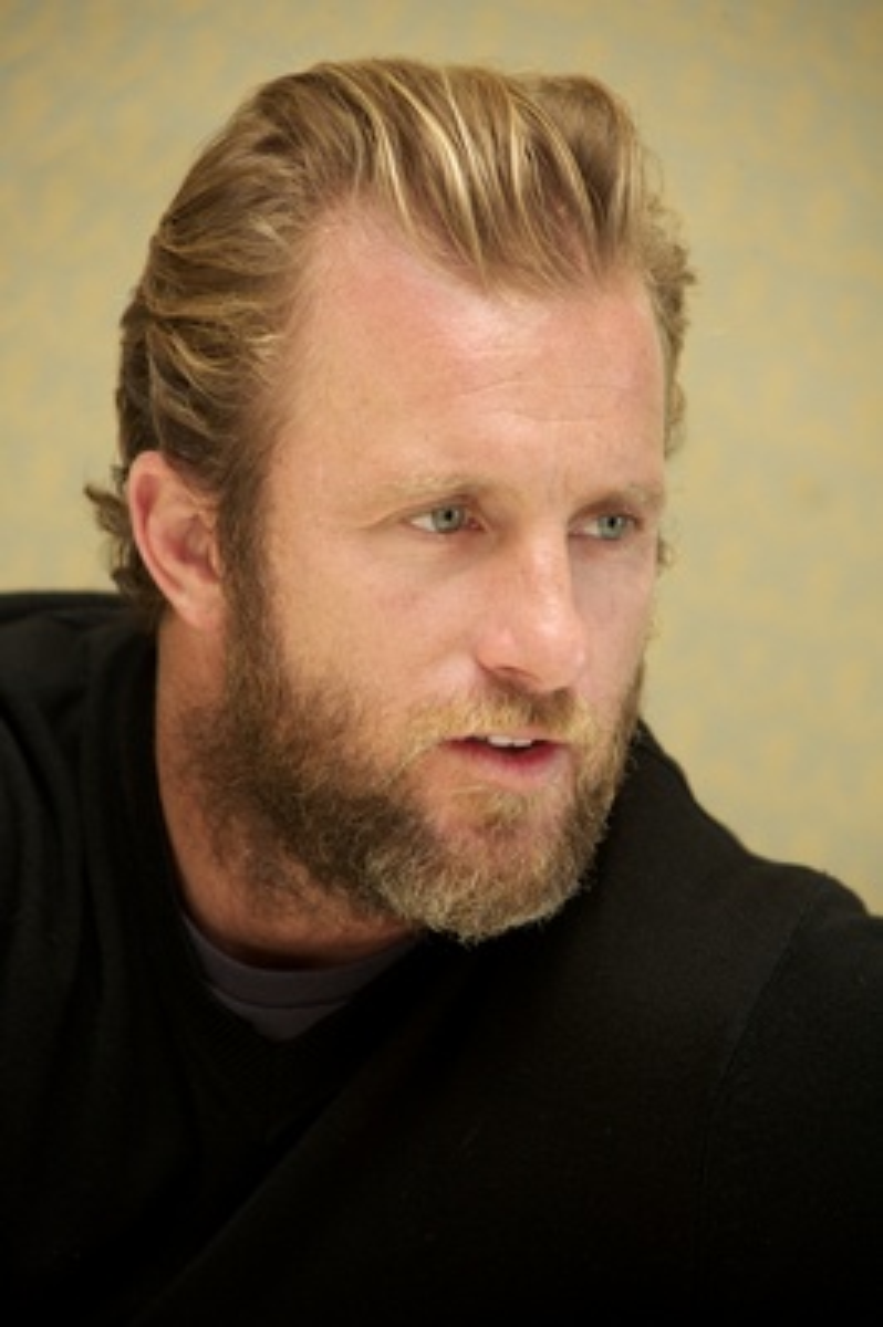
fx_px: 7371
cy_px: 664
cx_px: 442
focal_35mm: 200
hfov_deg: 6.9
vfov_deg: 10.3
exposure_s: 1/60
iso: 800
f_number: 5.6
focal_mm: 200
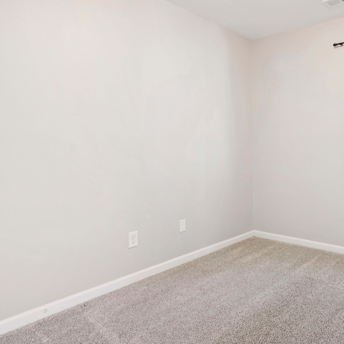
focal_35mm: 25
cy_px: 140
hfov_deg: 57.9
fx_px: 281
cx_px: 278
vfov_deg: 62.4
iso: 100
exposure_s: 1
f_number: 8
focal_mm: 10
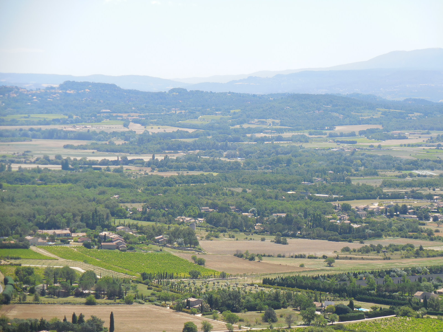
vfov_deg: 11.4
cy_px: 166
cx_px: 222
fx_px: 1664
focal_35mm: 130
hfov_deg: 15.2
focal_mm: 23.4
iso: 125
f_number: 5.3
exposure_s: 1/400
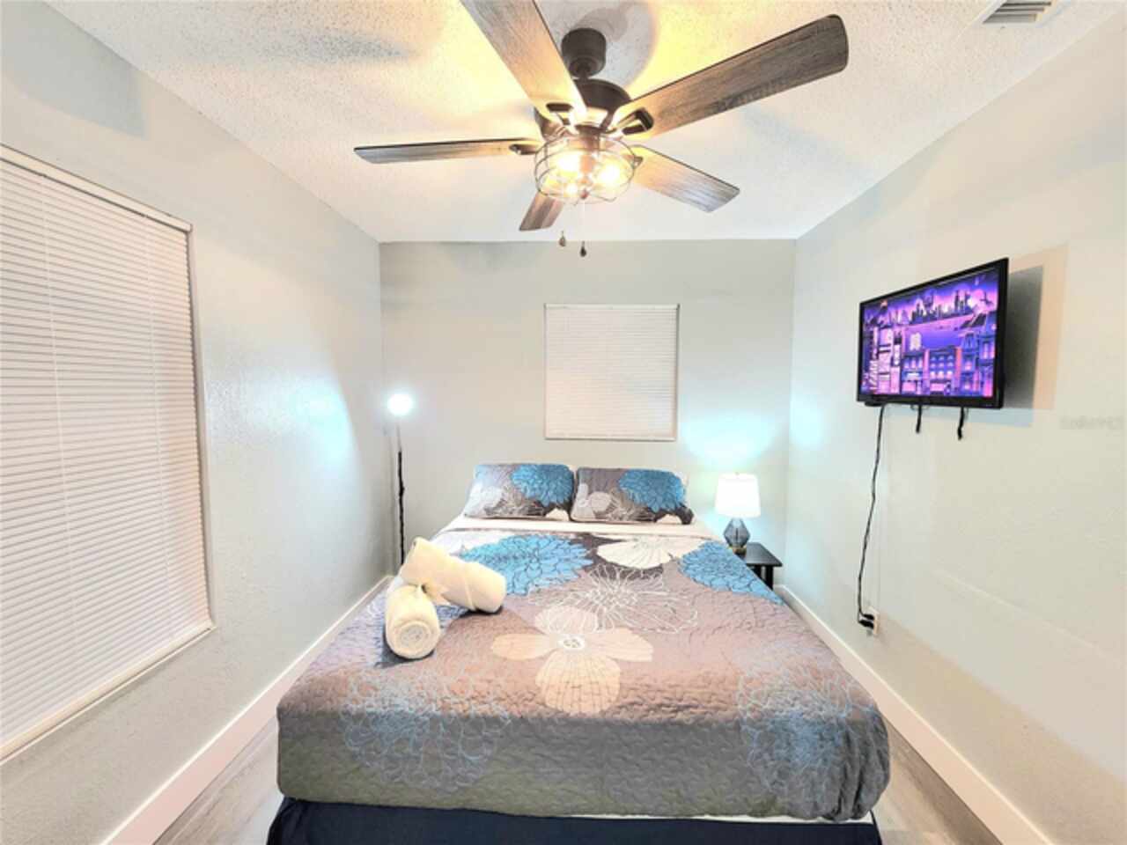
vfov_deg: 89.9
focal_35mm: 13
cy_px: 422
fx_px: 423
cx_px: 564
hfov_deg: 106.2
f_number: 2.2
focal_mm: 2.2
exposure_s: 1/60.2
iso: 250
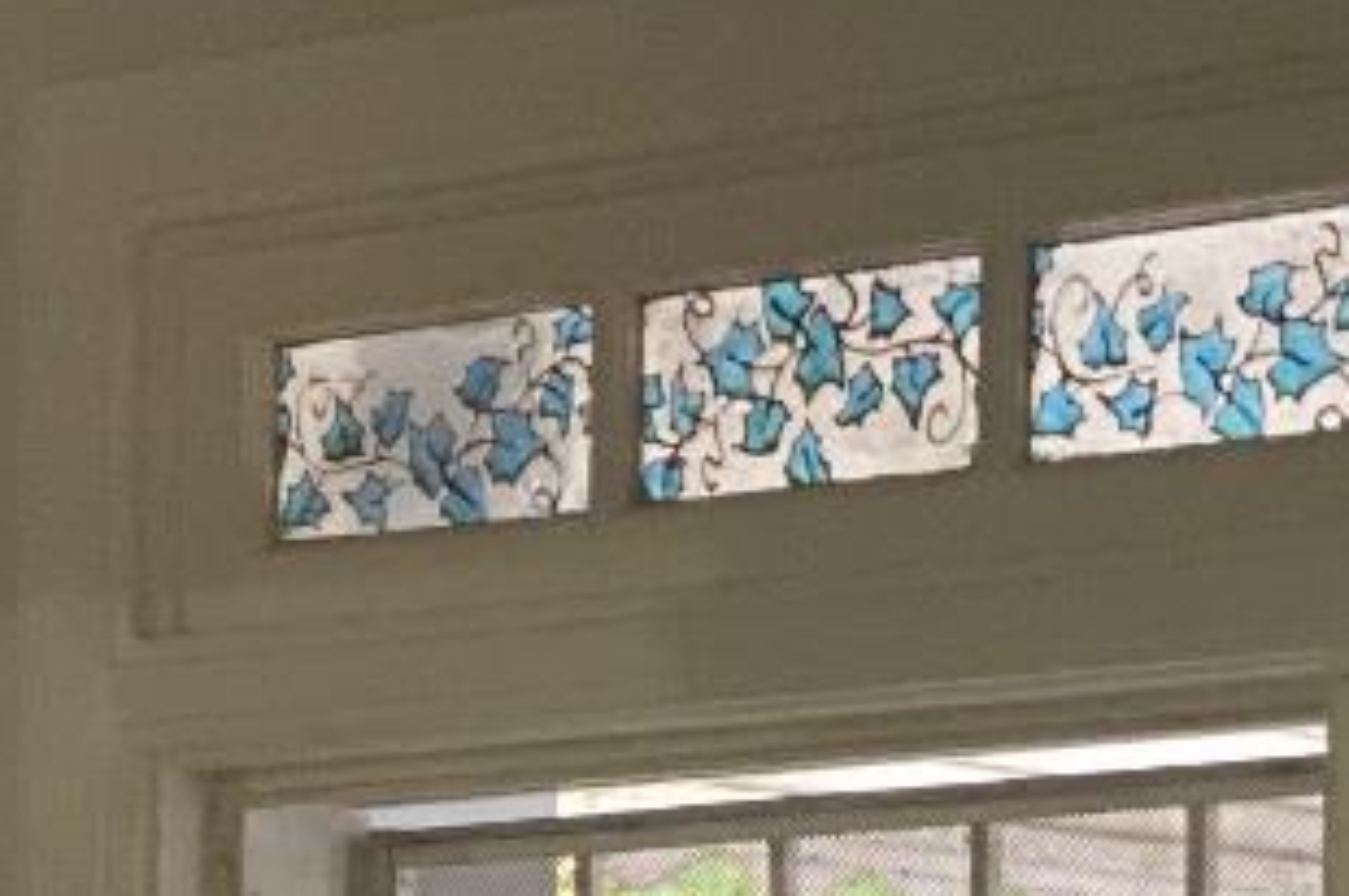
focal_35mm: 262
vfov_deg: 5.1
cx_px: -235
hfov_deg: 7.8
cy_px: 2042
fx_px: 9807
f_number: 2
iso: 320
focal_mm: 6
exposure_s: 1/40
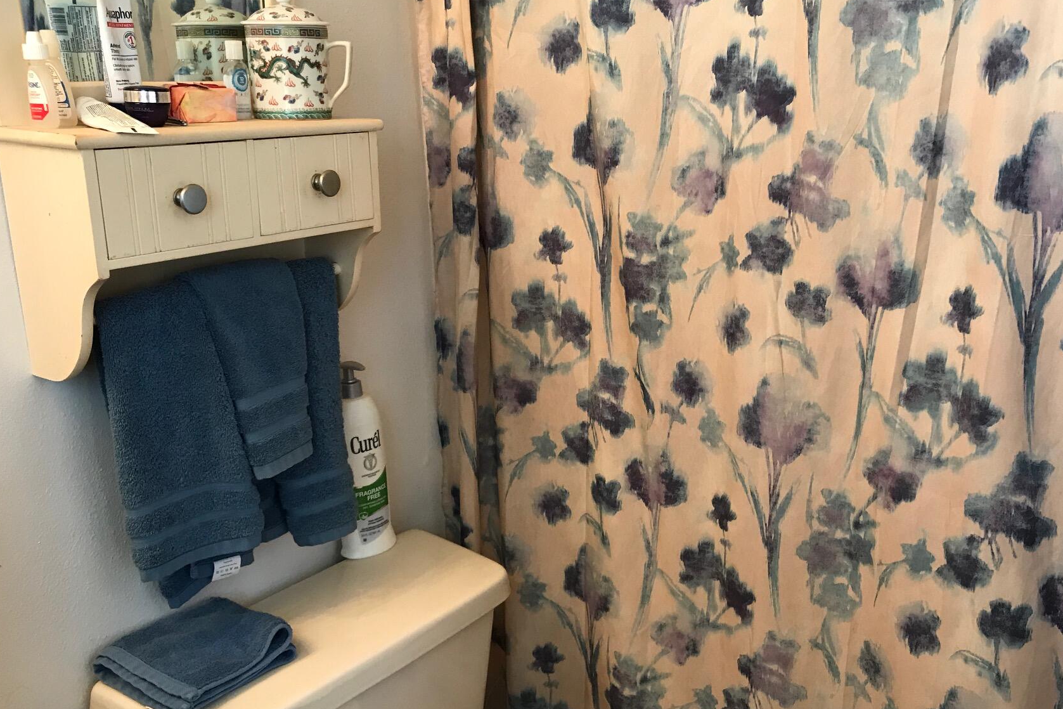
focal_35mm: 35
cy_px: 401
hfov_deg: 54.2
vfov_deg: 37.8
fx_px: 1033
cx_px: 610
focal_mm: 3.99
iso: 40
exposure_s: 1/20
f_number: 1.8
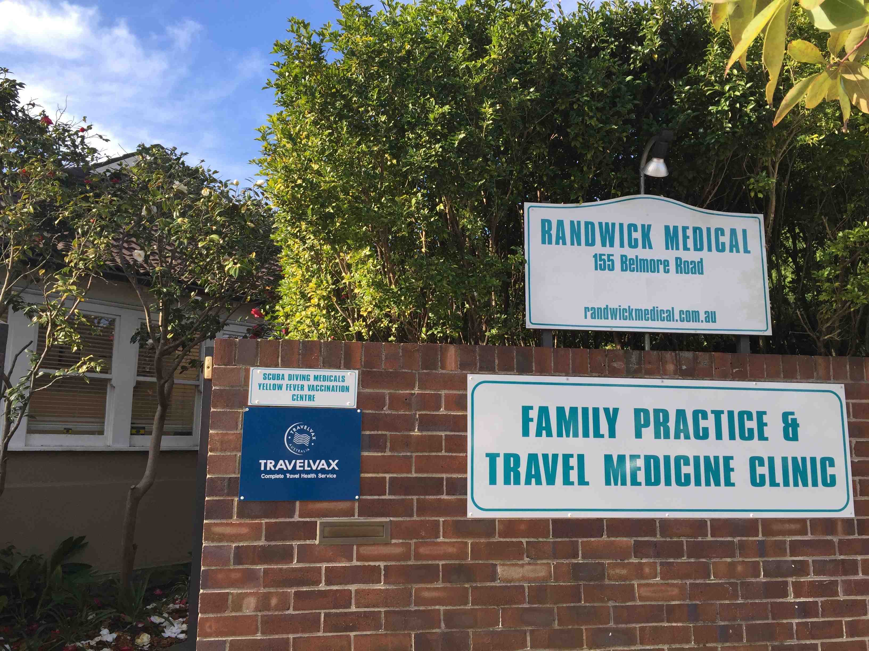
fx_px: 728
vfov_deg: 48.2
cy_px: 326
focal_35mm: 29
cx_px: 434
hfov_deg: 61.7
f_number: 2.2
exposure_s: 1/542
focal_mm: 4.15
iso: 32
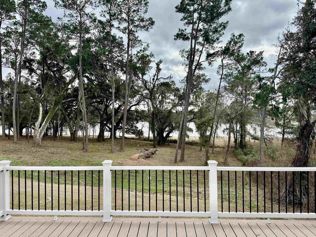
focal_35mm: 24
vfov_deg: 56.8
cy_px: 118
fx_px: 219
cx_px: 158
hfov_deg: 71.6
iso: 80
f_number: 1.78
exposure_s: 1/1751
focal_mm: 6.86
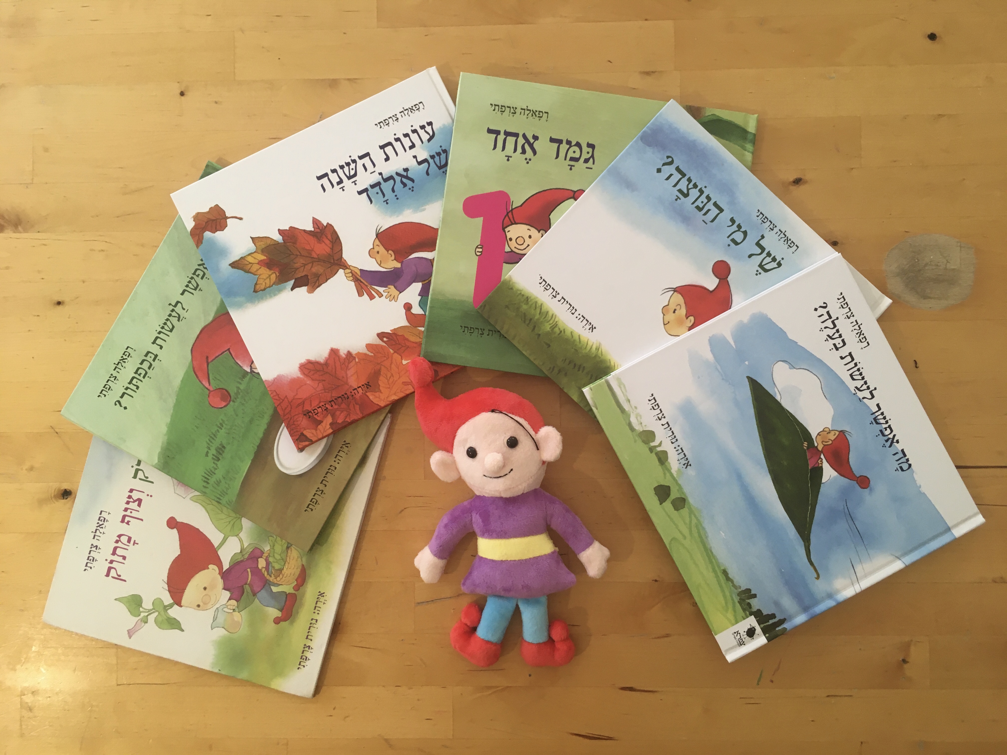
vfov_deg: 48.2
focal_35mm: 29
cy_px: 378
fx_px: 844
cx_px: 504
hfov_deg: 61.7
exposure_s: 1/33
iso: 80
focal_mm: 4.15
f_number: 2.2
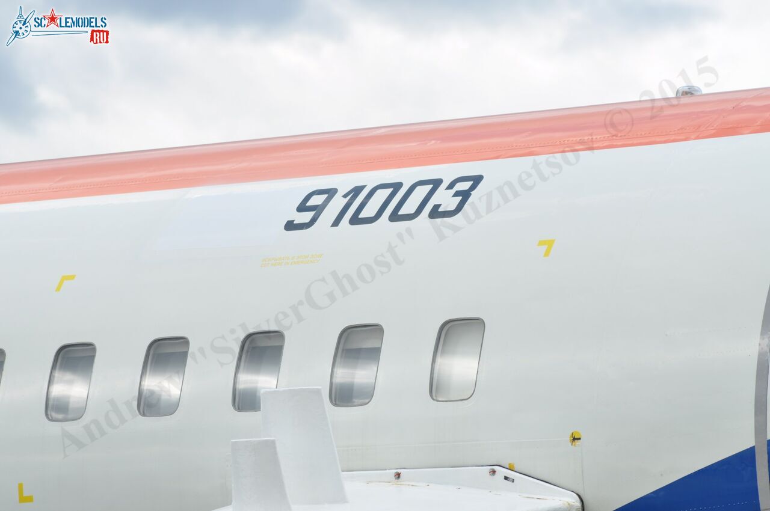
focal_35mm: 232
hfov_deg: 8.9
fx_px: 4967
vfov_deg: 5.9
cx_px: 385
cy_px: 256
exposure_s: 1/200
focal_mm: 155
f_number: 8
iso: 200
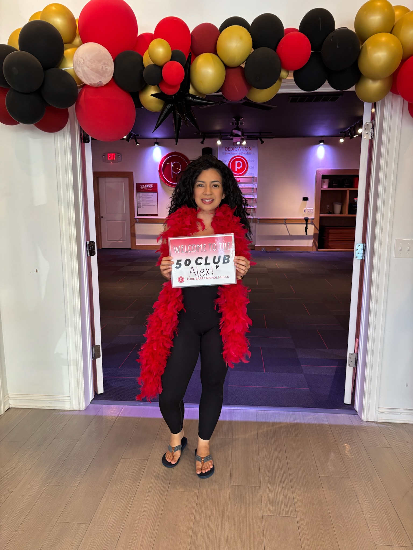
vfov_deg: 67.3
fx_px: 414
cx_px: 206
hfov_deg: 53.1
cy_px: 275
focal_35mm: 26
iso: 250
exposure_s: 1/60
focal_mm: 5.96
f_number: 1.6
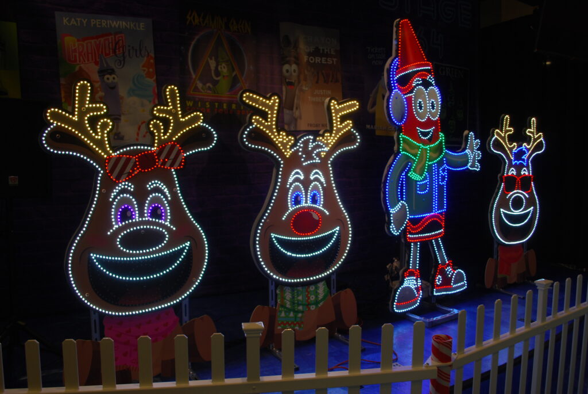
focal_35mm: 27
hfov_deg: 67.3
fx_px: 441
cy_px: 197
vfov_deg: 48.0
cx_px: 294
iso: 200
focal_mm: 18
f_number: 4.5
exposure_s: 1/80
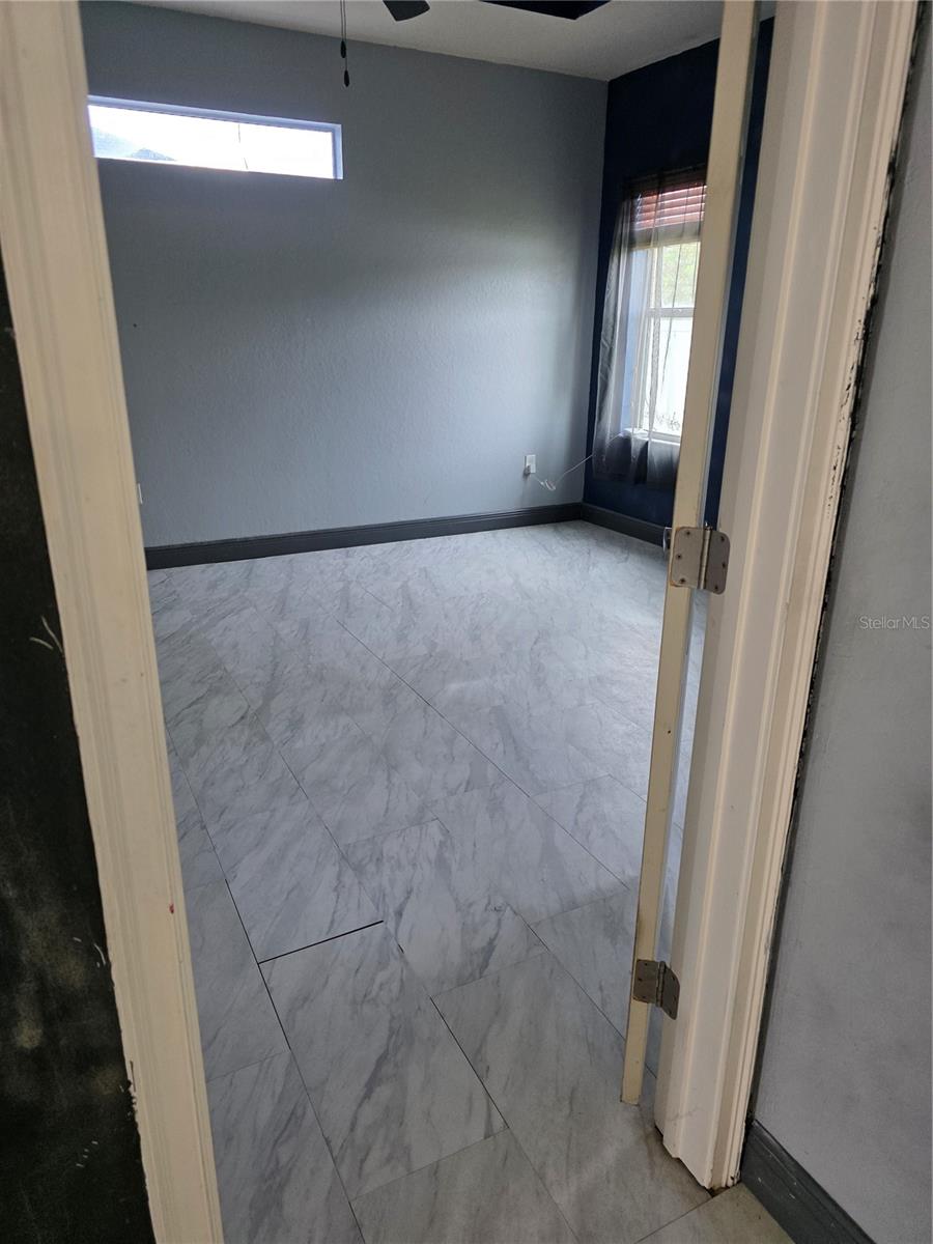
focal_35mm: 23
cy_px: 622
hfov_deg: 58.9
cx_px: 466
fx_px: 827
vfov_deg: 73.9
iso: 200
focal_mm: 6.3
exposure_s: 1/120
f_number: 1.7
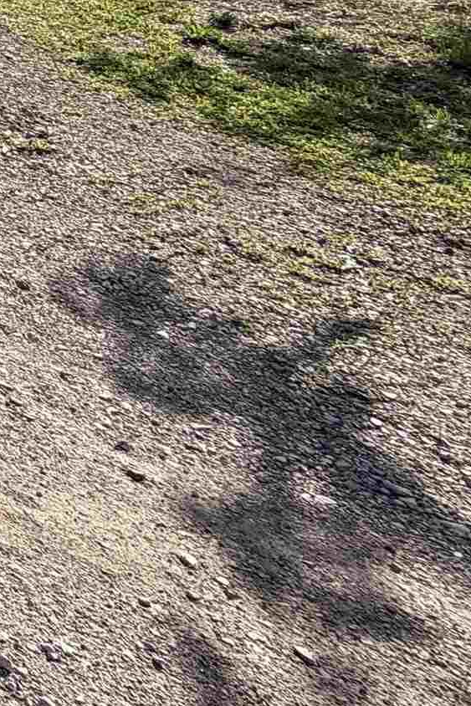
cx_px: -781
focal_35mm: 53
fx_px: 1040
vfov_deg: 29.9
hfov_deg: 13.4
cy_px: -215
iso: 25
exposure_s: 1/914
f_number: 2.2
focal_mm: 2.22
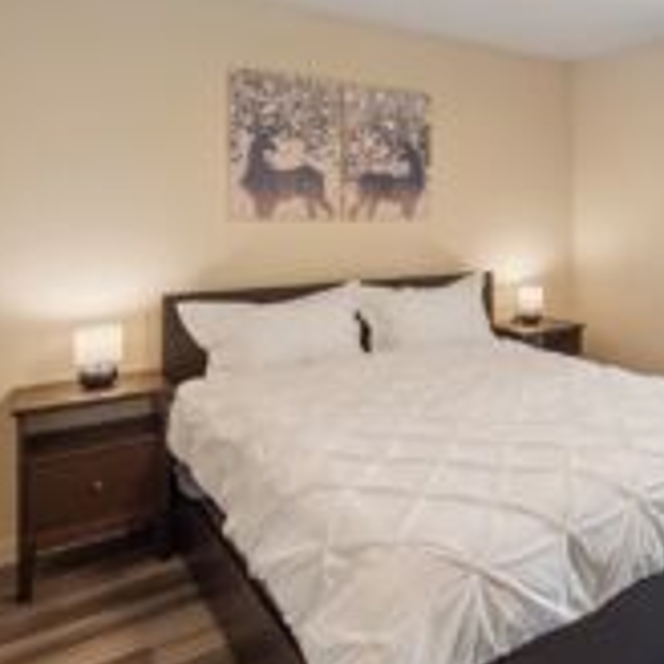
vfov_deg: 54.3
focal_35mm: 29
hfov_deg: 50.0
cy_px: 213
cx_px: 587
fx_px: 629
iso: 200
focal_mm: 14
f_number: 8
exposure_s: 1/20
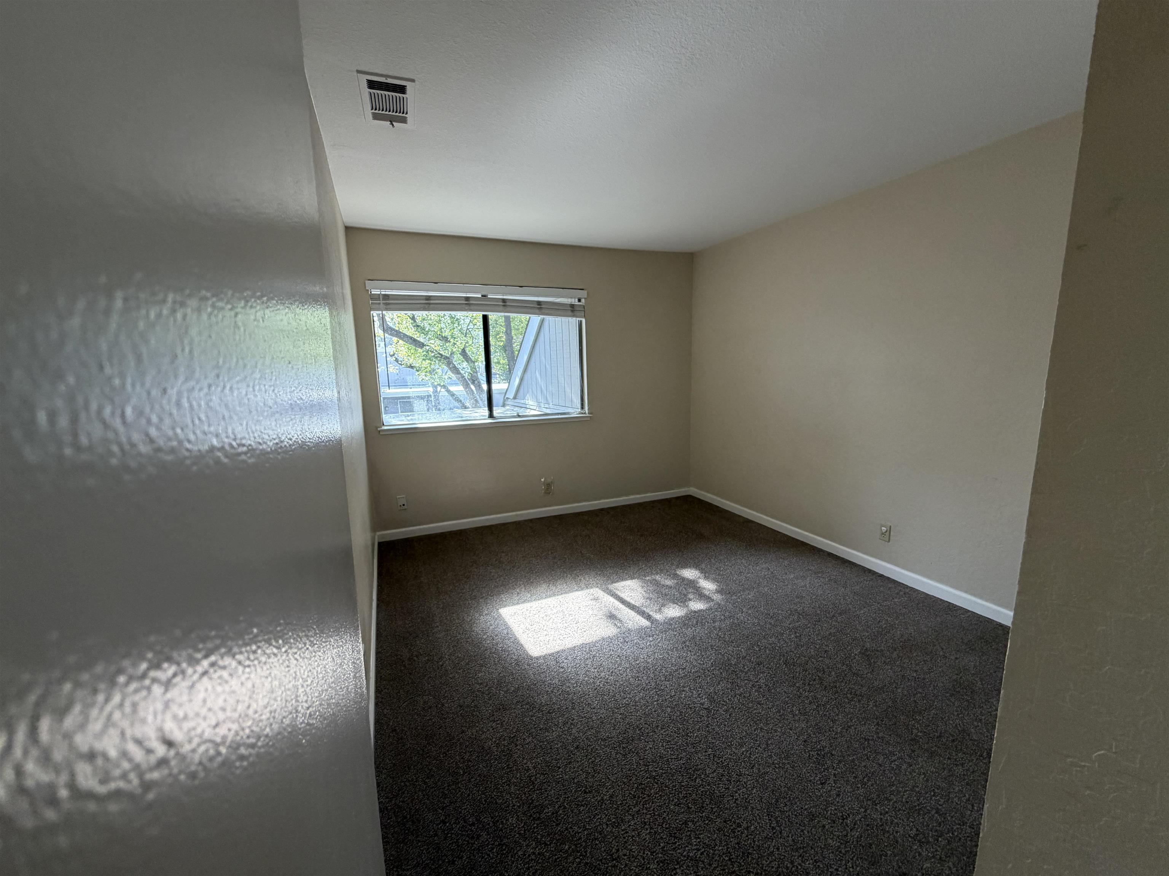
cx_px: 584
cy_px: 438
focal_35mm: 14
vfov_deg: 85.7
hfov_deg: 102.1
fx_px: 473
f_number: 2.2
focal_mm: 2.22
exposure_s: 1/121
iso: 200
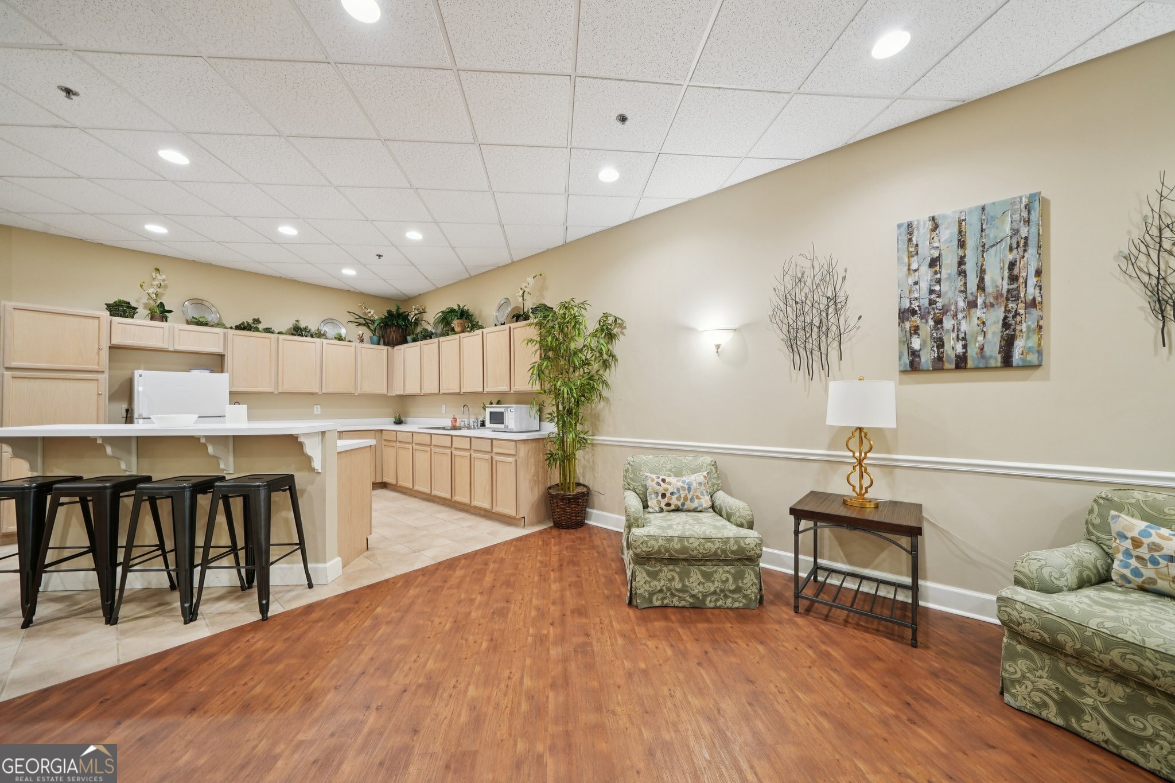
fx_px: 392
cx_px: 588
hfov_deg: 112.6
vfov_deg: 90.0
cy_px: 392
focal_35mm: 12
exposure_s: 1/2.5
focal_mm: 12
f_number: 8
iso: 400
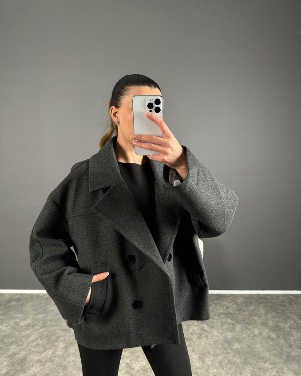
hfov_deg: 54.9
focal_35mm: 26
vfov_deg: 66.0
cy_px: 194
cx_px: 155
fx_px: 289
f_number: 1.78
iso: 160
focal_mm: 6.86
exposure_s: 1/121
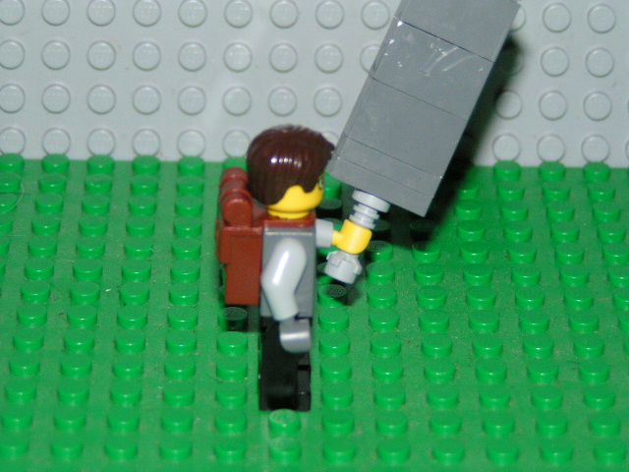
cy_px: 236
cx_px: 314
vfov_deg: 9.9
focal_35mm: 150
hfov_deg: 13.2
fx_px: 2726
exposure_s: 1/160
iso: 200
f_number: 3.5
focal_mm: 22.9
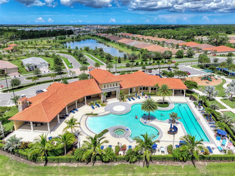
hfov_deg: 71.6
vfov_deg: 56.8
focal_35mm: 24
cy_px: 88
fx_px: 163
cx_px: 118
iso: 100
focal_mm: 12.3
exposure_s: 1/5000
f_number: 3.5
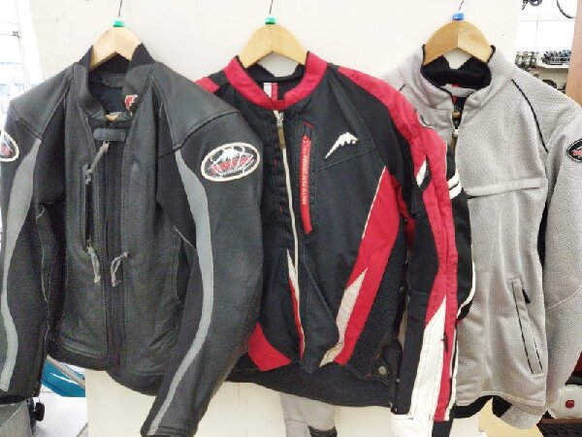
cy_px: 218
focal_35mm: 27
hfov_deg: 65.3
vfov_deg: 51.4
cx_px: 291
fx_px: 454
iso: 847
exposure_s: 1/400
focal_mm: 4.71
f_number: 1.79
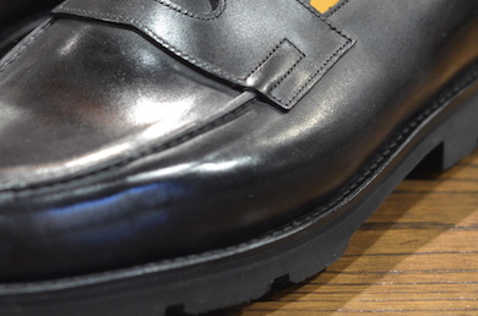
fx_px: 2291
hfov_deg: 11.8
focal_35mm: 173
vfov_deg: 7.9
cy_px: 48
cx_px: 55
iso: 1000
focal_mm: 50
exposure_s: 1/30
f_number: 2.8
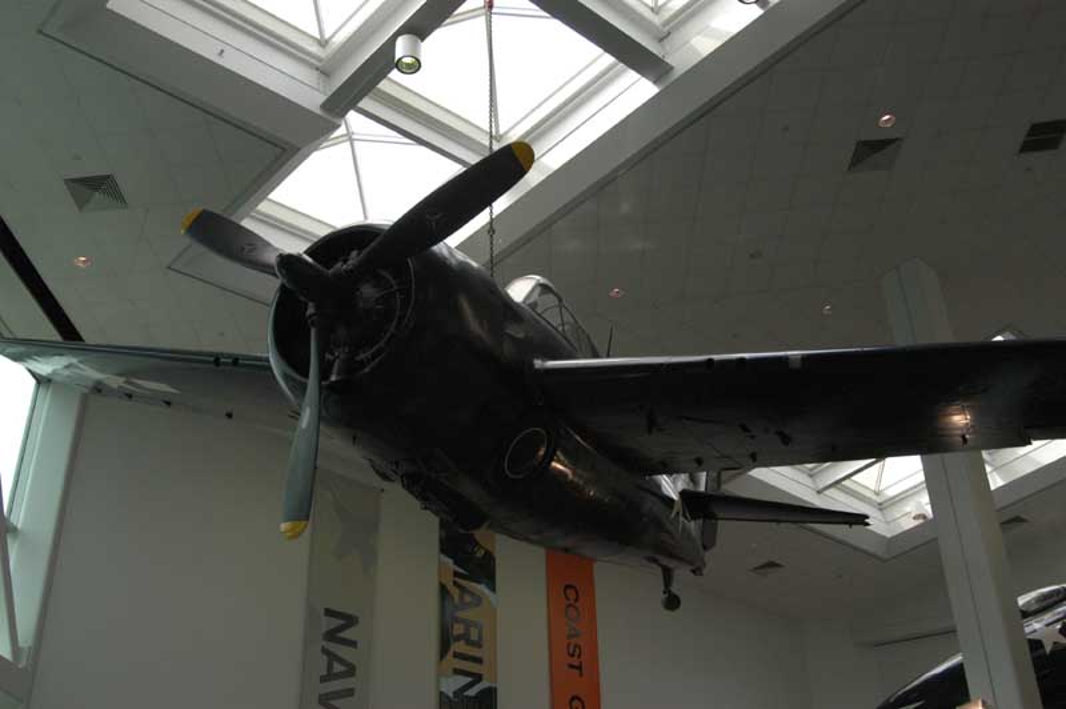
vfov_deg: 36.8
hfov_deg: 53.2
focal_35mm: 36
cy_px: 354
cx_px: 533
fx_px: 1065
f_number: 8
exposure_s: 1/250
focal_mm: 24
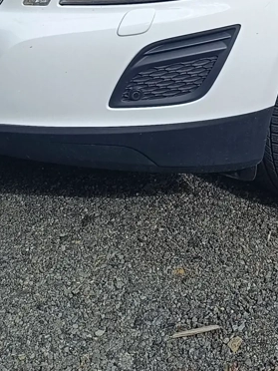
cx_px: 239
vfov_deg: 20.4
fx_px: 921
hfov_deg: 17.0
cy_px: -135
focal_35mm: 86
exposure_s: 1/1290
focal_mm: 5.59
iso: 59
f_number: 1.88
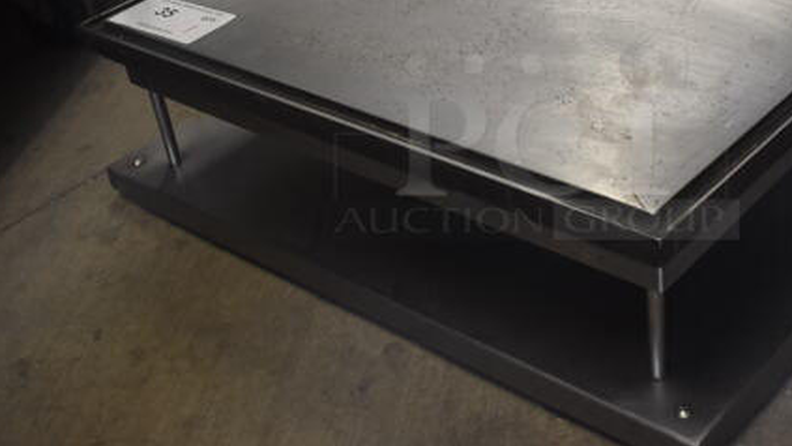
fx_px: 1192
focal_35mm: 57
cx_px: 532
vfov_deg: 21.1
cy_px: 141
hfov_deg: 36.4
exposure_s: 1/125
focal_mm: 25
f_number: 4
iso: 1100
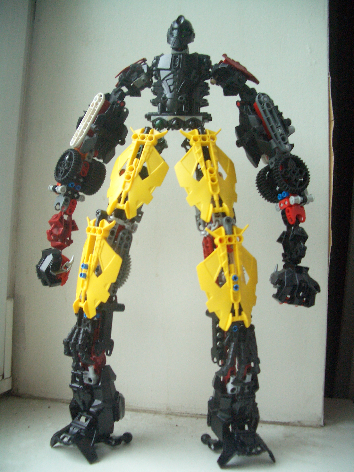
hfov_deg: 40.7
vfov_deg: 52.6
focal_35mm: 35
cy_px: 236
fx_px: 477
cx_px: 177
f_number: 2.6
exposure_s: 1/10
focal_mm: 5.8
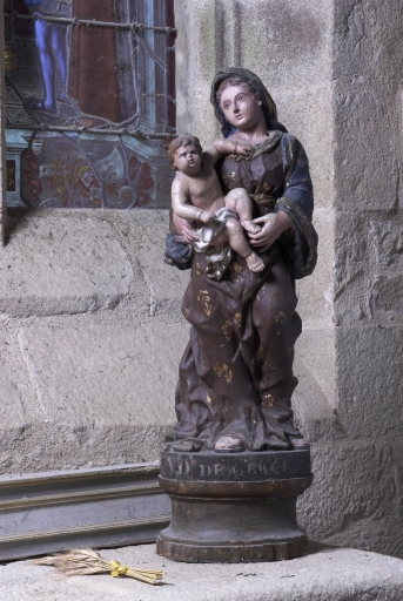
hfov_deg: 16.3
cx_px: 202
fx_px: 1406
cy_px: 300
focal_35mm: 84
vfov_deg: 24.2
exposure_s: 1/40
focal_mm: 56
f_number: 20
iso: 200
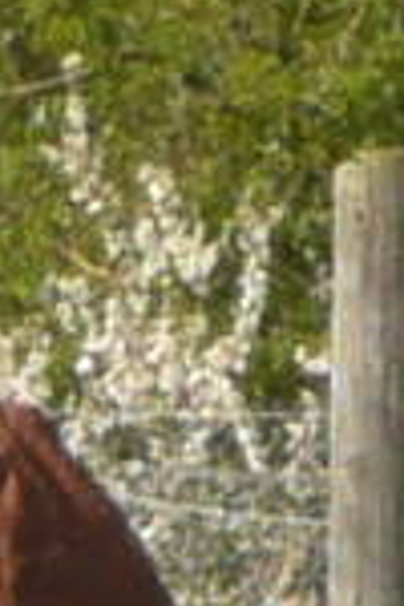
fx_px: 19963
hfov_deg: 1.2
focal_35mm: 1186
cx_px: -751
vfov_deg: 1.7
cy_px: 525
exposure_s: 1/400
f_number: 4.6
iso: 100
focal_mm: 11.8
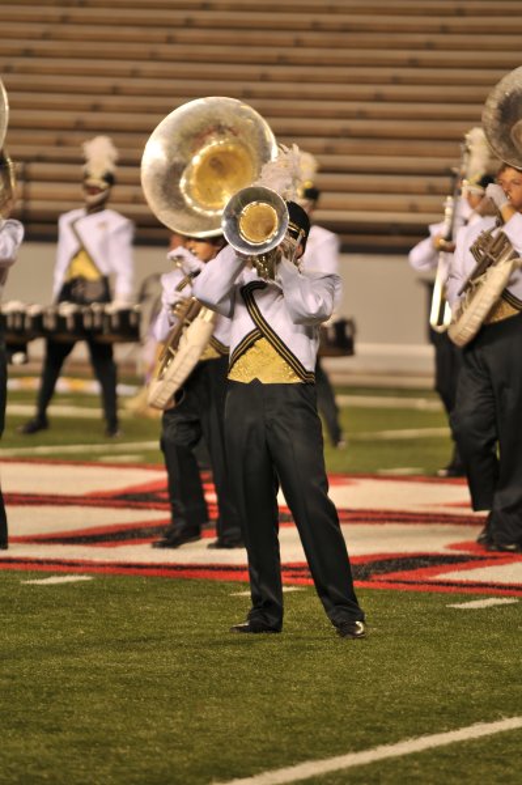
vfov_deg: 6.9
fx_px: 6536
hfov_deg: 4.6
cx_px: 261
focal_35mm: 300
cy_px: 392
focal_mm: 200
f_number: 2.8
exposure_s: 1/100
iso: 200
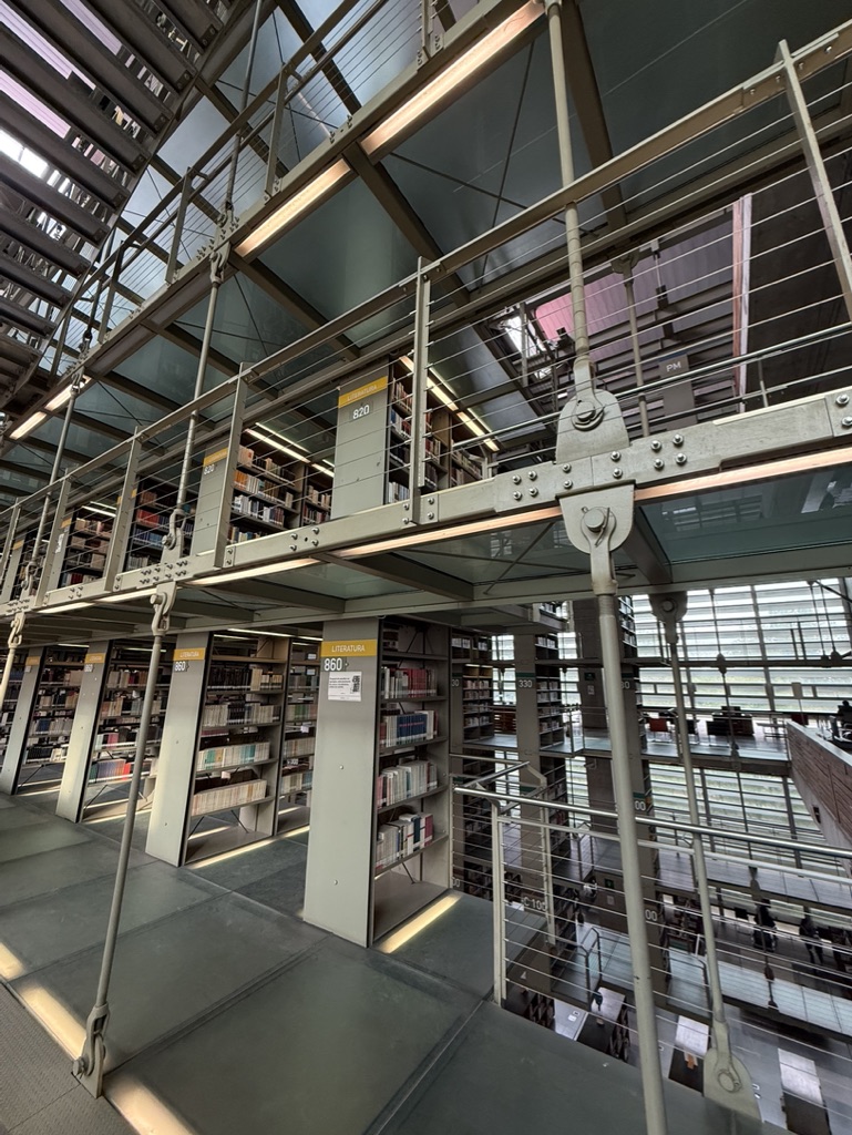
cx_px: 426
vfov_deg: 102.0
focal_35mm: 14
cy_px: 568
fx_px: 459
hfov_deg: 85.7
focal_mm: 2.22
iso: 250
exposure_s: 1/99
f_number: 2.2
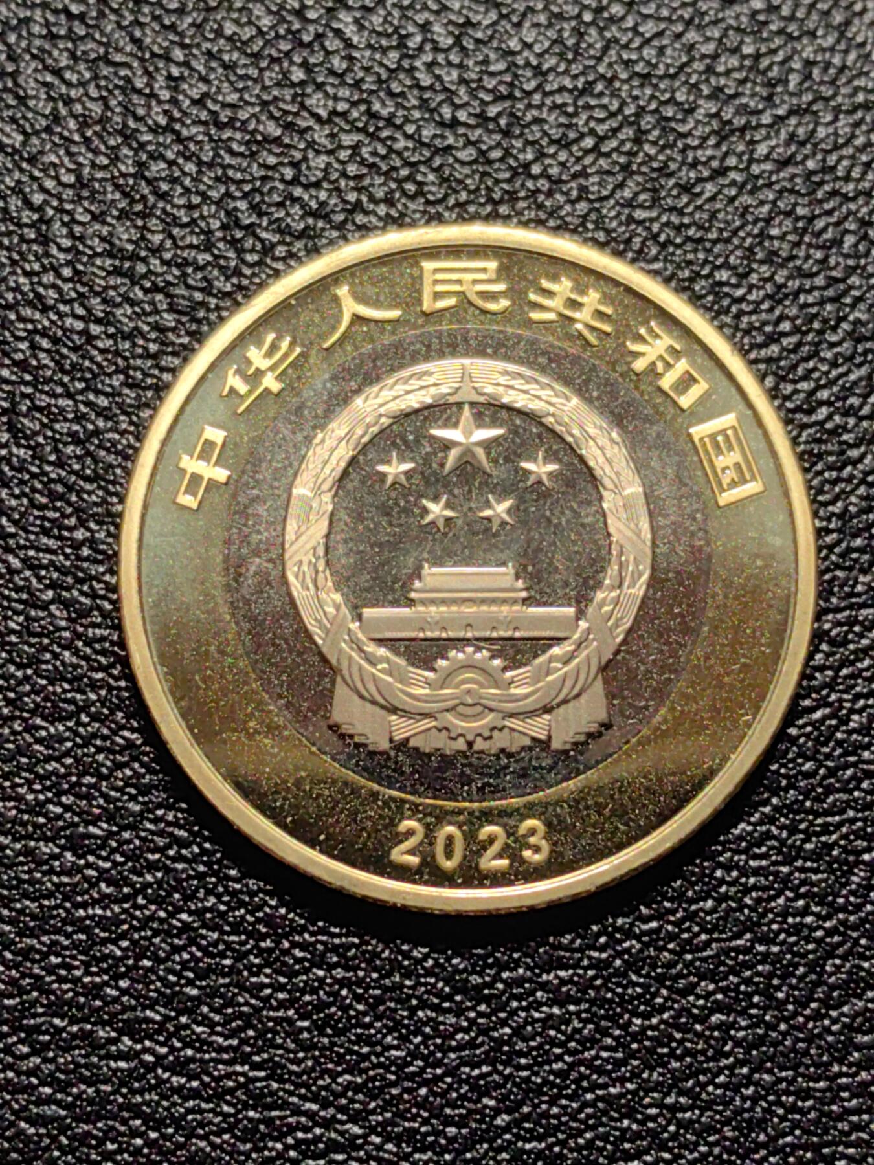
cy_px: 582
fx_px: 2727
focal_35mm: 81
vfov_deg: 24.1
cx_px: 437
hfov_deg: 18.2
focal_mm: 5.75
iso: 50
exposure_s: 1/157
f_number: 2
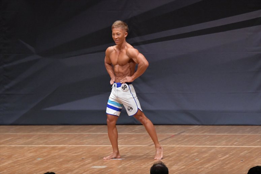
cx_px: 130
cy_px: 87
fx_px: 1957
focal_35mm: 270
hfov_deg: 7.6
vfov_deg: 5.1
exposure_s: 1/400
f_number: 5.6
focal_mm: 180
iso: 6400
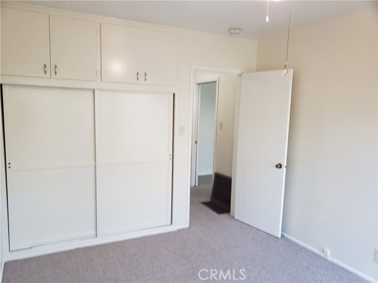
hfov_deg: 67.3
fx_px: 284
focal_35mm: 26
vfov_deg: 53.1
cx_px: 189
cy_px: 142
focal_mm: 4.3
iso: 320
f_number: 2.4
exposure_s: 1/40
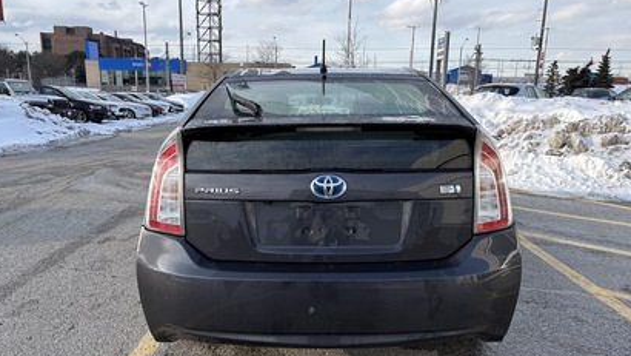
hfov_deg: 66.0
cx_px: 314
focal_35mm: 29
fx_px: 485
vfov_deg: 40.2
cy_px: 196
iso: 50
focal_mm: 5.96
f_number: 1.6
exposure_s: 1/1139
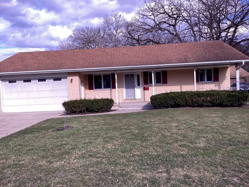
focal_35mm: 31
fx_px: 223
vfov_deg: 45.4
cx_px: 124
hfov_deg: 58.4
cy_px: 94
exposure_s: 1/138
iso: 25
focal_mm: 3.3
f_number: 2.4
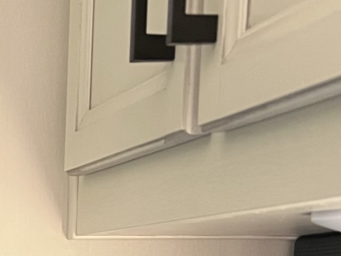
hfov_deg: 15.7
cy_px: 452
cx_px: -211
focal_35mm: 112
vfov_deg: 12.2
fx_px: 1104
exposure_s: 1/60
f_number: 1.5
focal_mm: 5.7
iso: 250
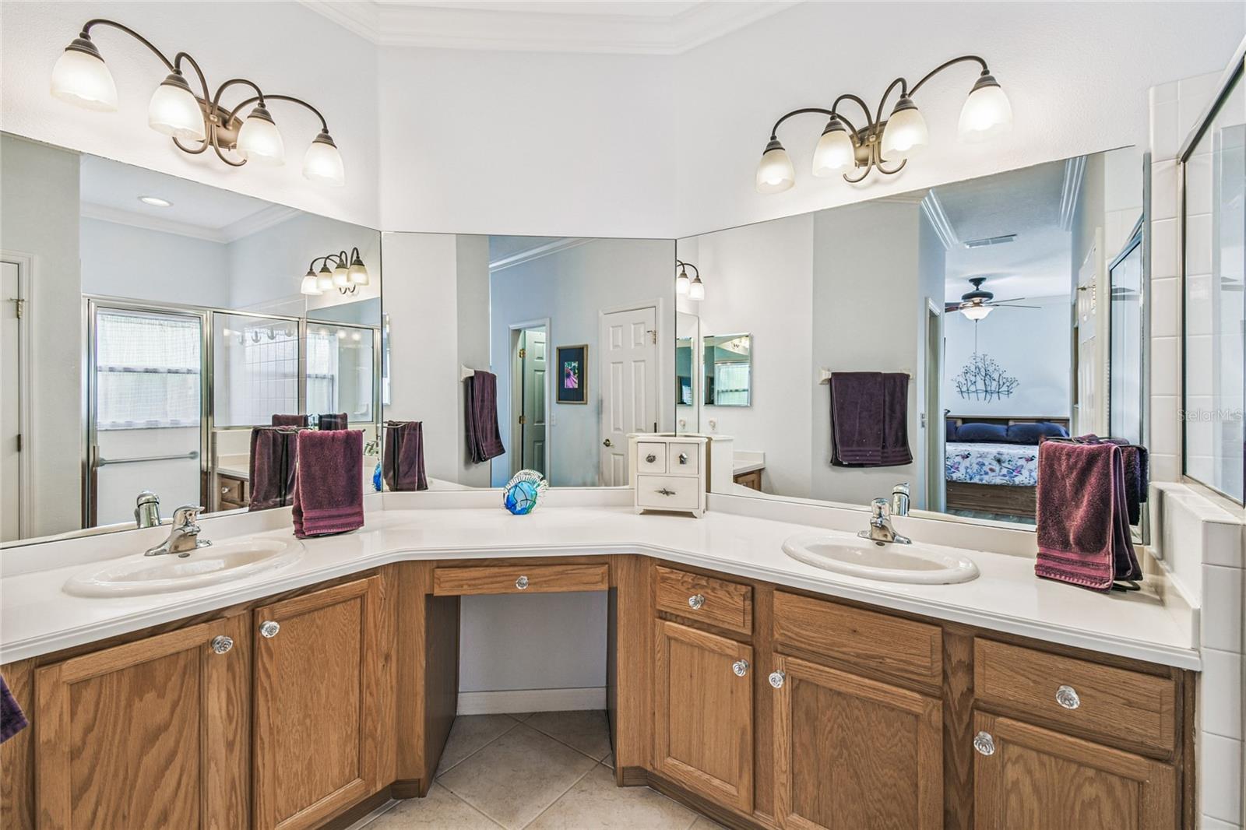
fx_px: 519
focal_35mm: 15
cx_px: 623
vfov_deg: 77.3
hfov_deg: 100.4
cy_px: 415
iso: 100
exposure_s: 1/20
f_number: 7.1
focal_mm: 10
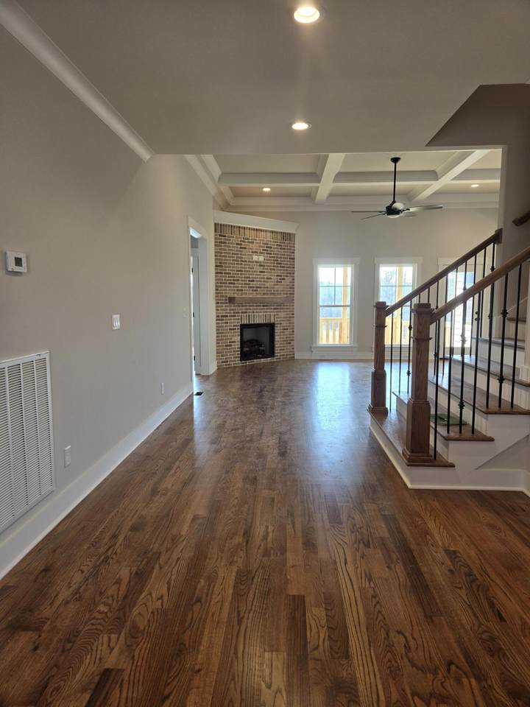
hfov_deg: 58.9
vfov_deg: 73.9
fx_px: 470
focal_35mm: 23
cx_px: 265
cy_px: 354
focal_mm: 5.4
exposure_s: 1/120
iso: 40
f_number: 1.8
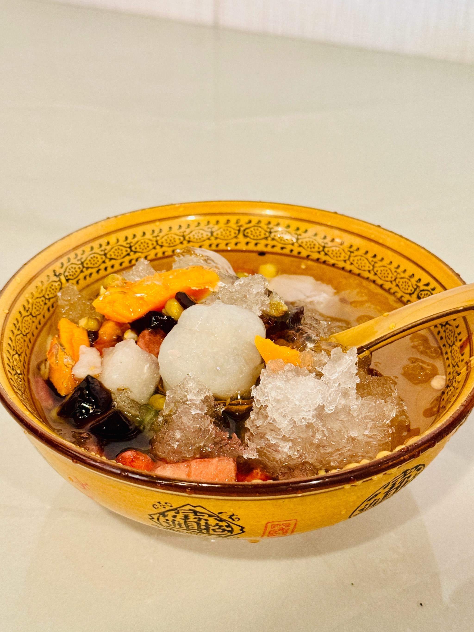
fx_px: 876
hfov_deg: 30.3
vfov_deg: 39.7
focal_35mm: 48
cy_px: 316
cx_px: 237
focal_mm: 6.86
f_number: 1.78
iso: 250
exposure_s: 1/48
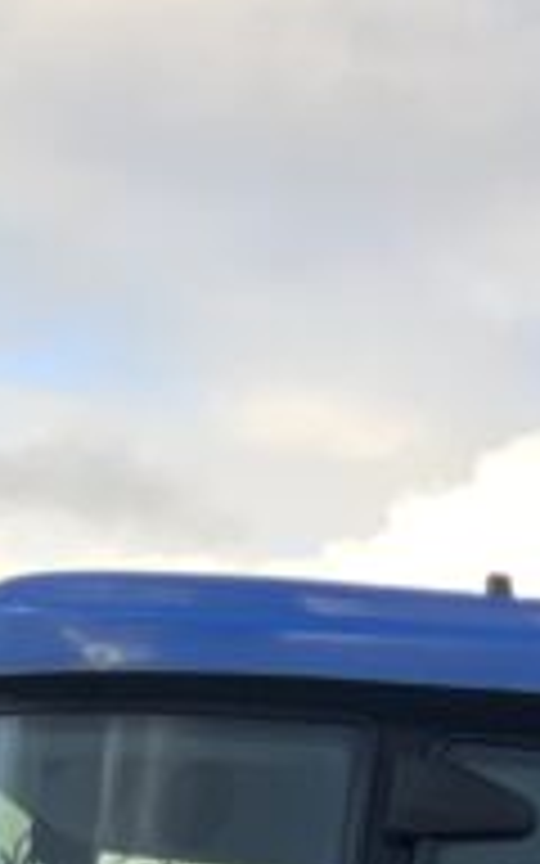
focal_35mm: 164
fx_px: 3862
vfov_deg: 11.7
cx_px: 1206
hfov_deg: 7.6
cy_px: 1616
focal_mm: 3
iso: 25
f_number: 1.8
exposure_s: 1/122
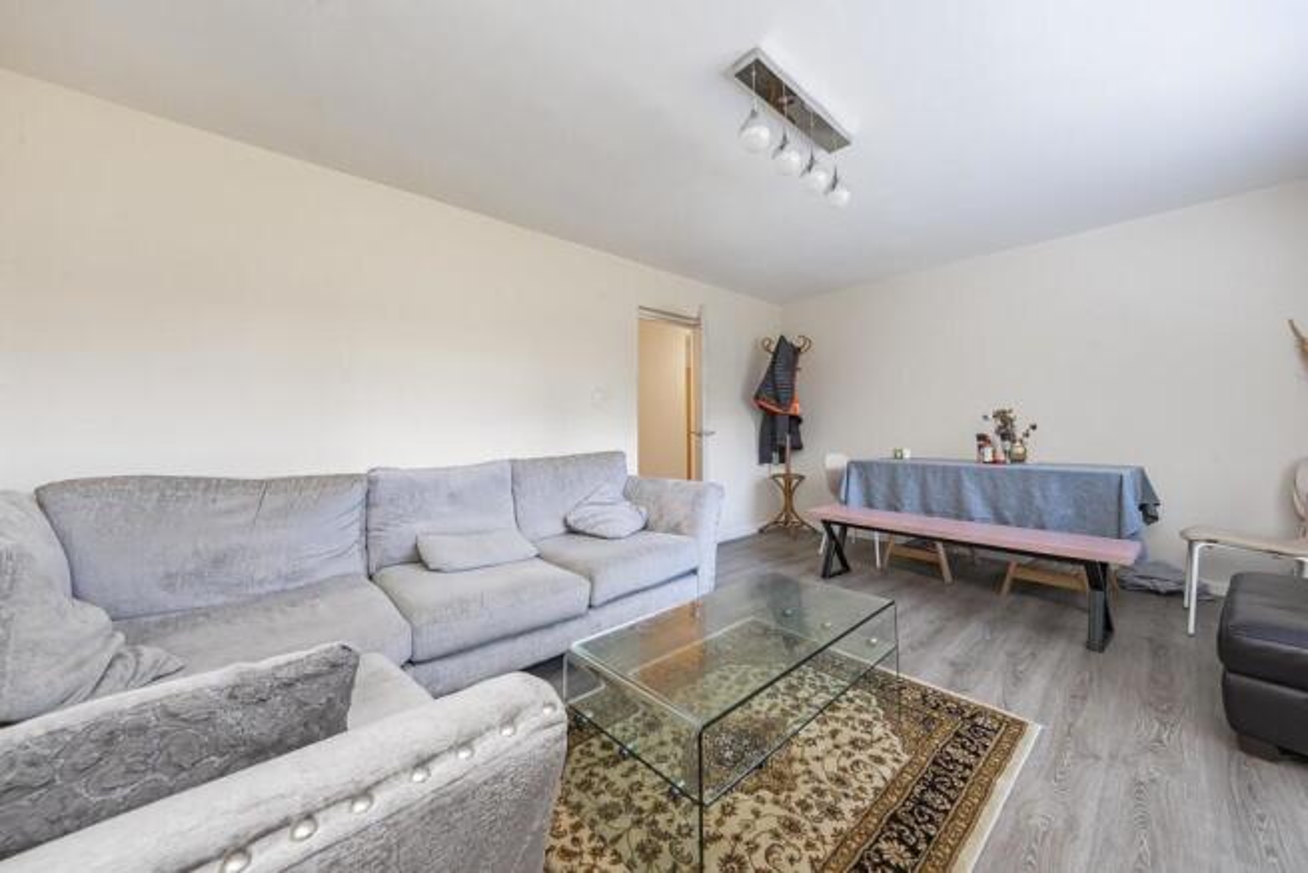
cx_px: 654
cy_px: 436
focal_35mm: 12
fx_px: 436
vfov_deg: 90.0
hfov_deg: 112.6
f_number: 9
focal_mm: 12
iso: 320
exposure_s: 1/4
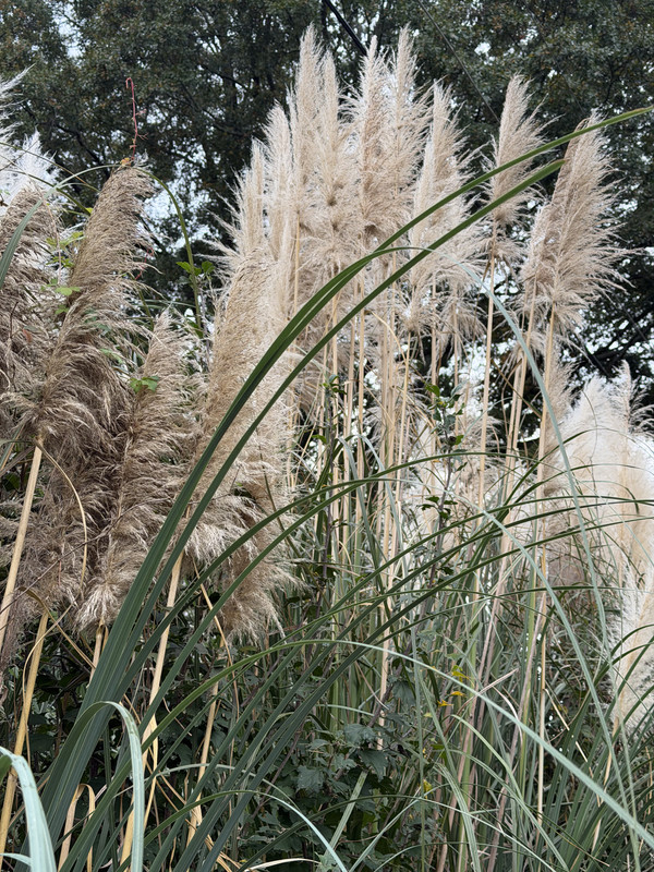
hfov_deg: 30.3
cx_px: 327
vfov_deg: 39.7
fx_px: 1209
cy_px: 436
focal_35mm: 48
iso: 100
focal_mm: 6.76
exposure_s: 1/206
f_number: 1.78
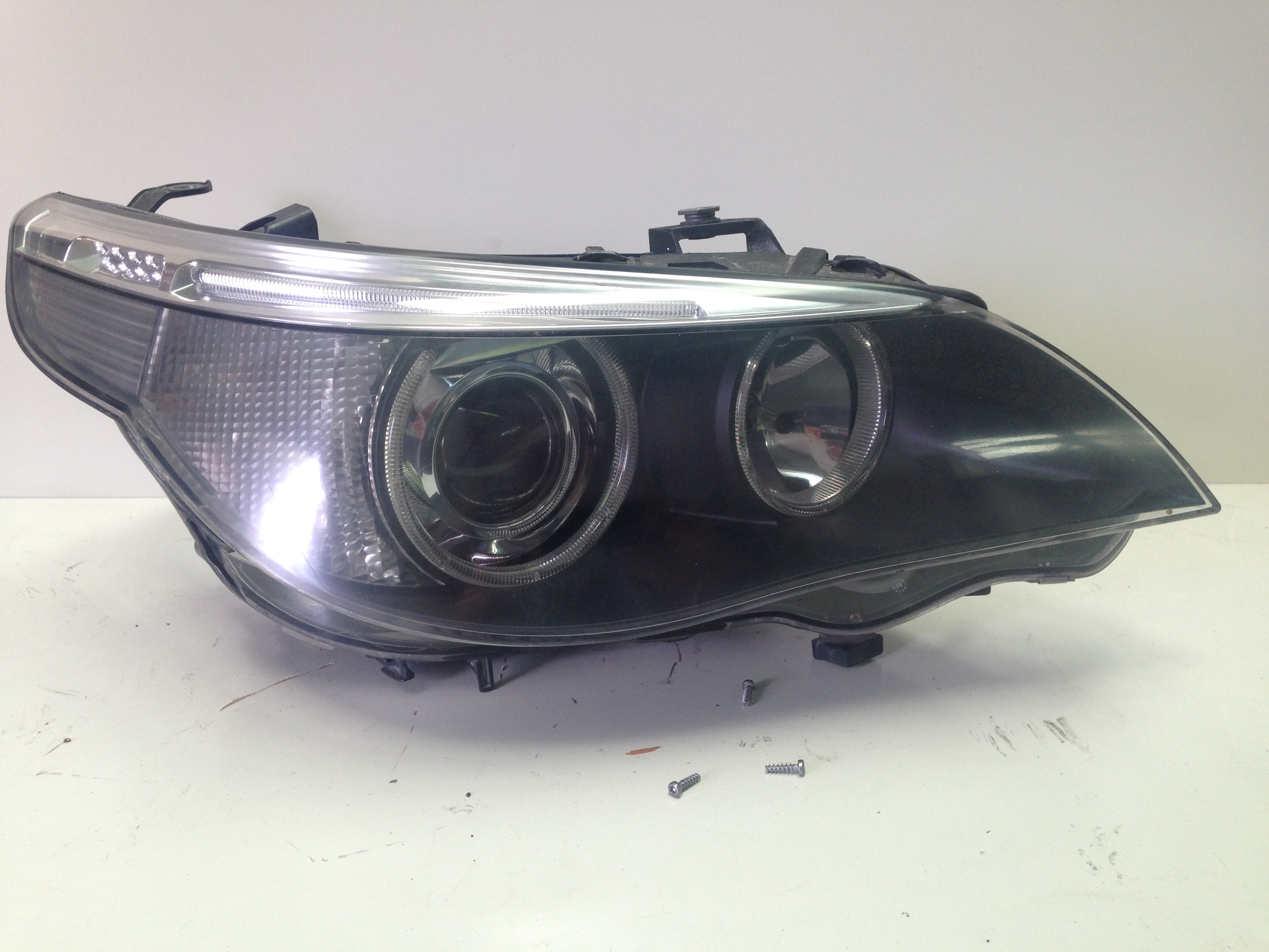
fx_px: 1210
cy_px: 476
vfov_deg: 42.9
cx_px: 634
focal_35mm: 33
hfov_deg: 55.4
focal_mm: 4.12
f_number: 2.4
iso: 80
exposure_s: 1/120
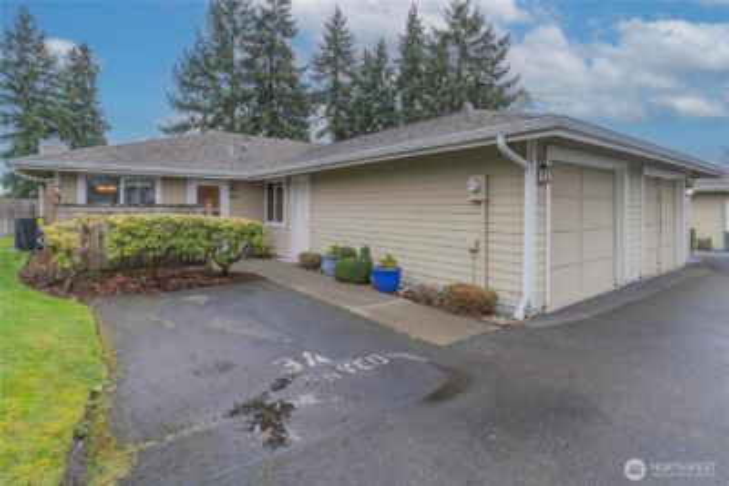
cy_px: 243
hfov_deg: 90.0
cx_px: 364
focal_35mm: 18
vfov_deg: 67.4
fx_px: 365
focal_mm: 12
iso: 160
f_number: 9
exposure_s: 1/40
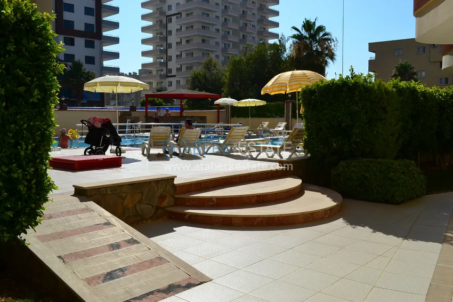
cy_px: 151
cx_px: 226
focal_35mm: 33
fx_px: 415
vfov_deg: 39.9
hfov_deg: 57.2
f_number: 11
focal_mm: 22
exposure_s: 1/500
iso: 220
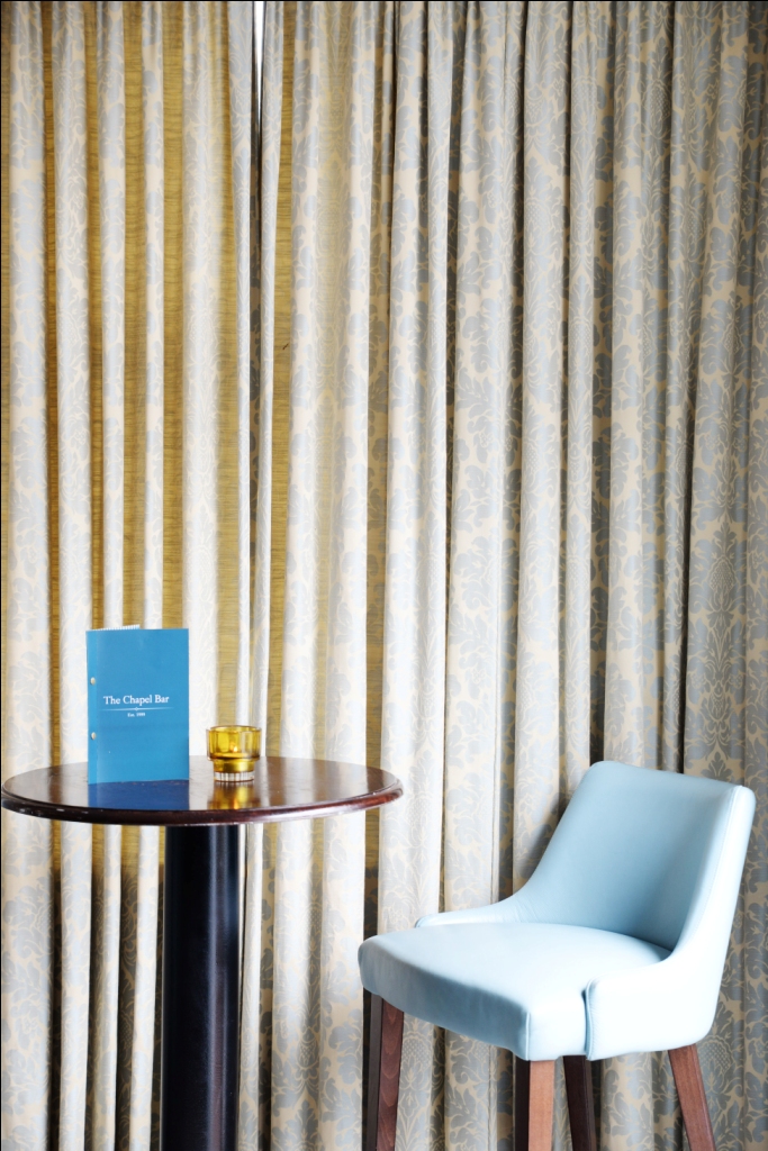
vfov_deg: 32.4
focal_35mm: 62
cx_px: 384
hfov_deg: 21.9
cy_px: 576
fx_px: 1983
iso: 400
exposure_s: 1/100
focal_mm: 62
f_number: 5.6
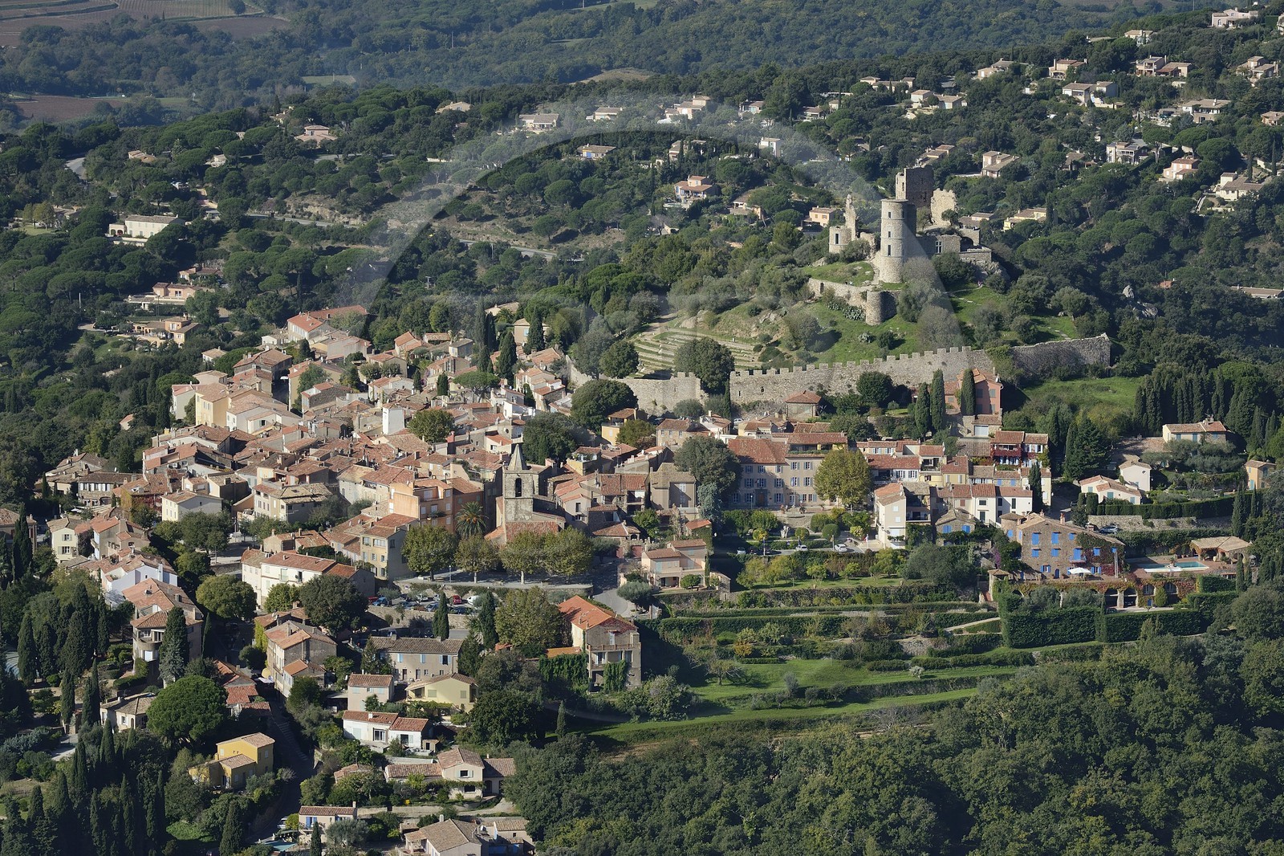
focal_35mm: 130
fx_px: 4635
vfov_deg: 10.5
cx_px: 642
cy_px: 428
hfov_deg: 15.8
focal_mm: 130
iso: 800
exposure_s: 1/1250
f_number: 11
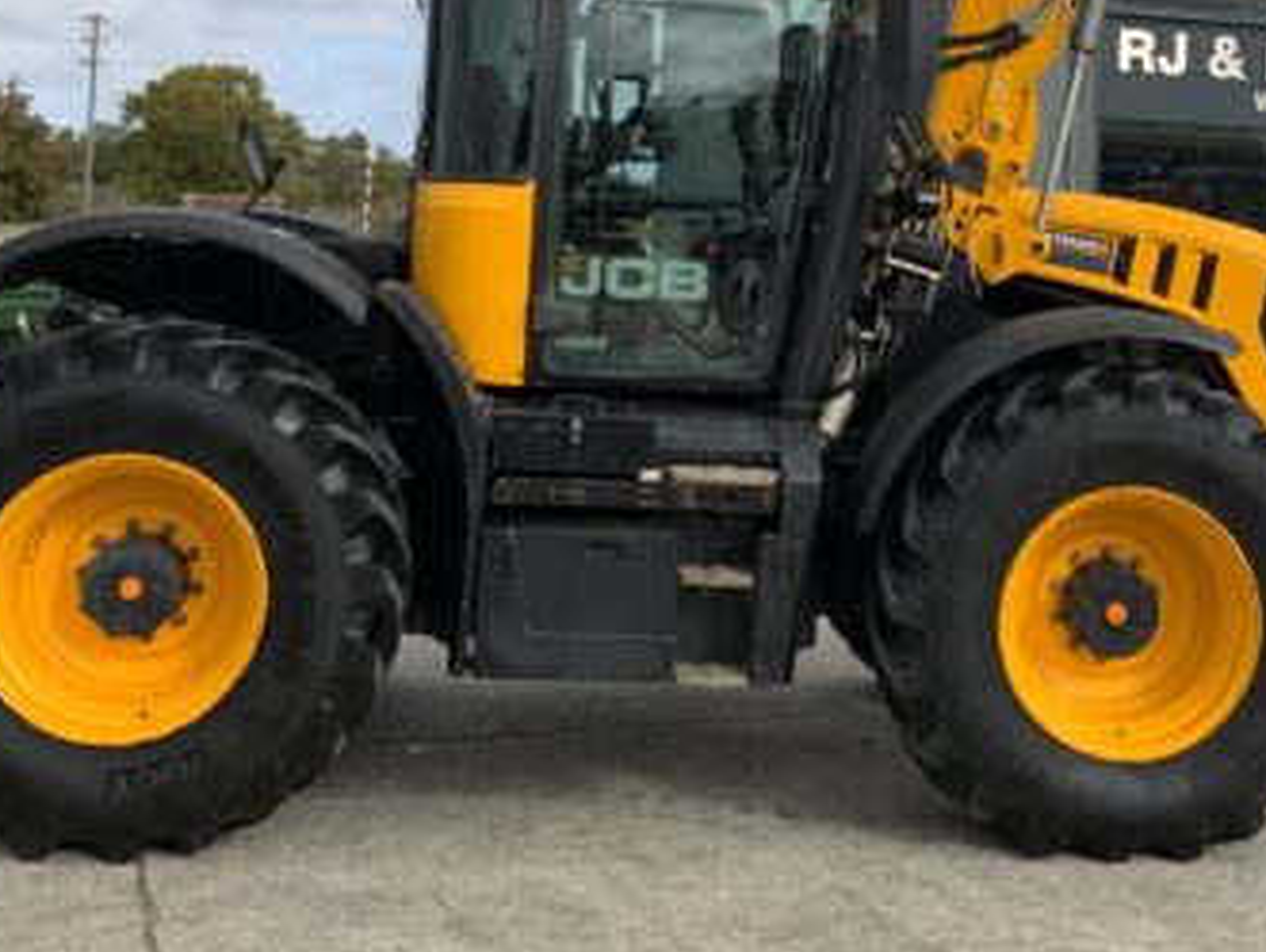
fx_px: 2050
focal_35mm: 56
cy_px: 111
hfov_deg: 34.0
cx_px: 861
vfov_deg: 25.4
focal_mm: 3
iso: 16
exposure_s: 1/1675
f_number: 1.8
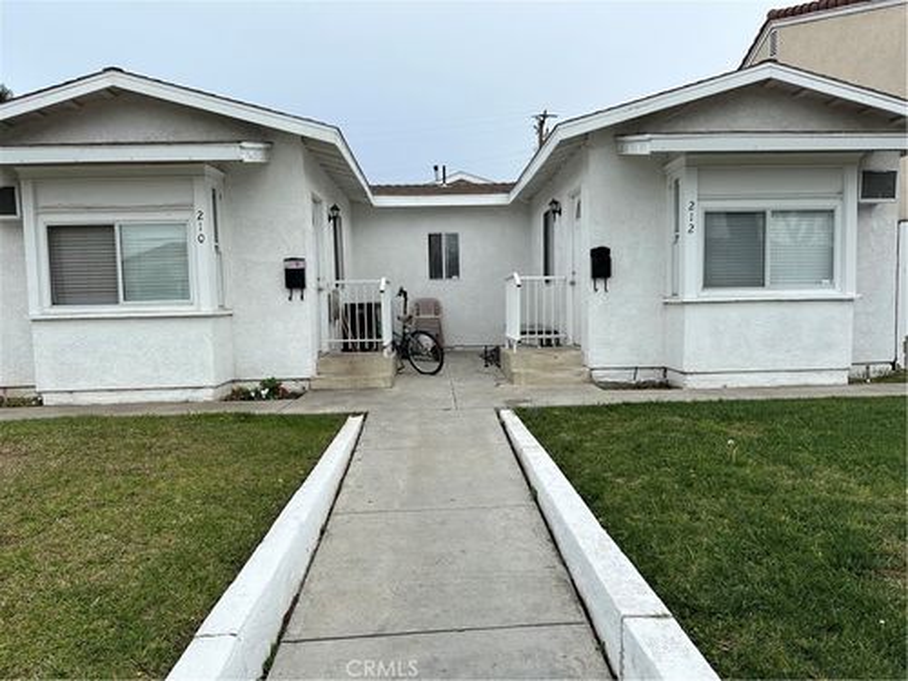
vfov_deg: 56.8
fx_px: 630
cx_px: 454
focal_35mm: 24
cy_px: 340
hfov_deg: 71.6
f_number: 1.78
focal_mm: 6.86
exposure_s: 1/1183
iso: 80
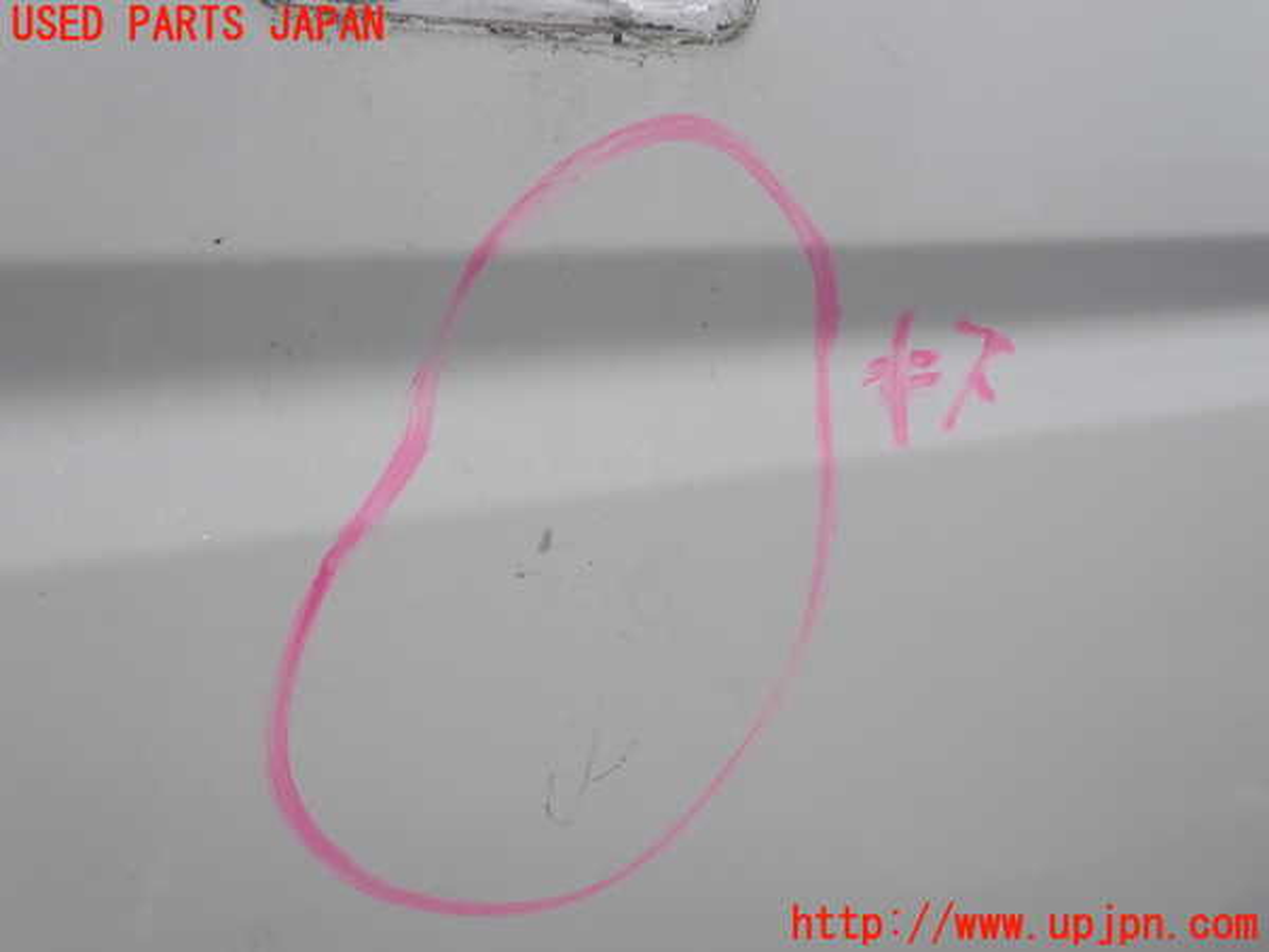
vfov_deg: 46.8
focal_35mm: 30
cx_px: 634
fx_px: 1100
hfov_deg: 60.0
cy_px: 476
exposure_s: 1/640
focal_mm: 5.4
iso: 100
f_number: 9
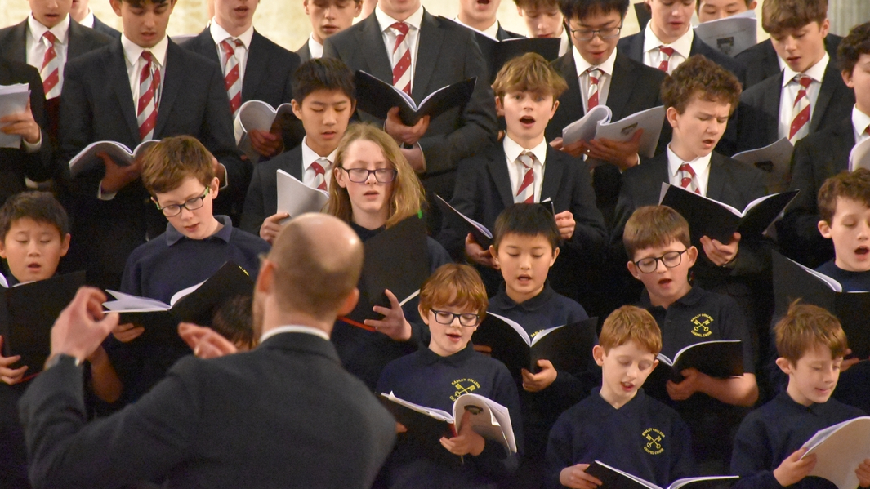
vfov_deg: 4.9
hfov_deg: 8.7
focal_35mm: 248
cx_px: 421
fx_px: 5721
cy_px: 195
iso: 12800
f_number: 5.6
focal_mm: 140
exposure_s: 1/60
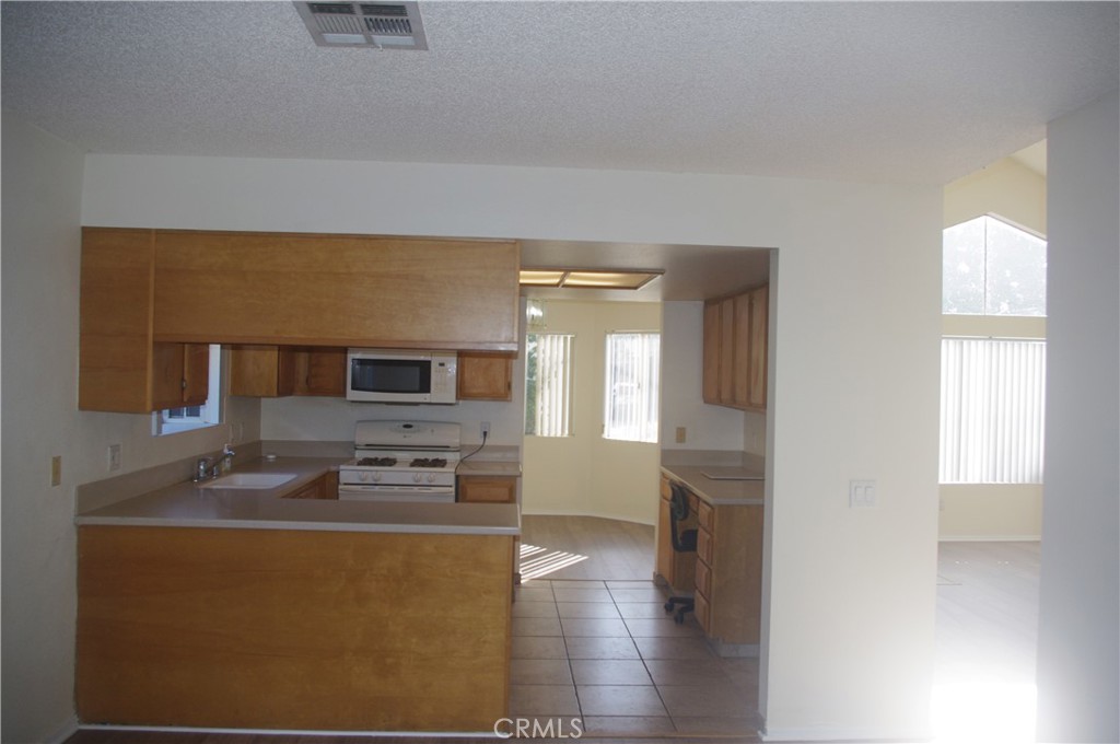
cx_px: 560
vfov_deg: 47.8
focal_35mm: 27
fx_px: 839
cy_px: 372
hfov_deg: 67.4
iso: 400
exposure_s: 1/180
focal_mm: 18
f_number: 5.6
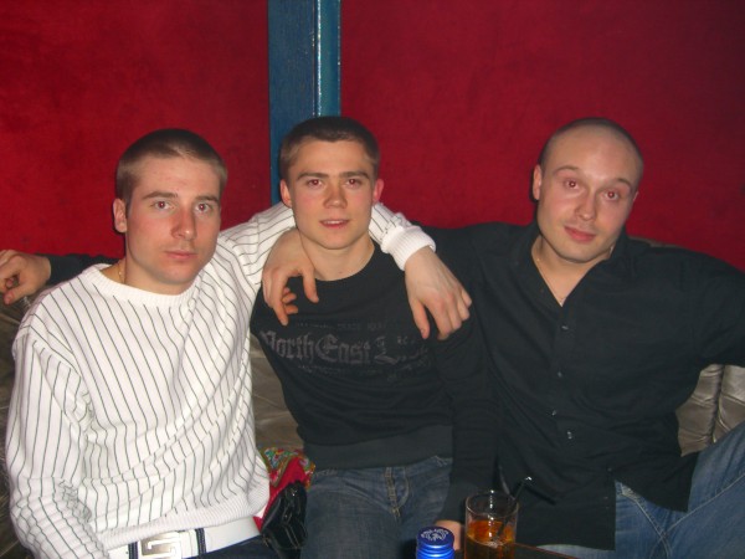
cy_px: 280
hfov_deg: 49.0
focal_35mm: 38
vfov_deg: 37.7
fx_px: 818
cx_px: 372
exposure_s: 1/60
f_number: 2.8
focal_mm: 7.9
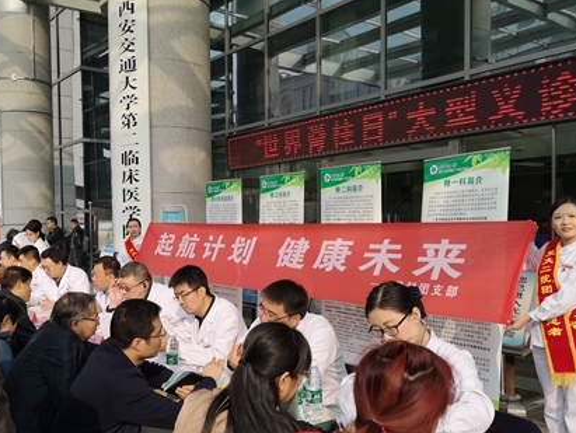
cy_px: 244
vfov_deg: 40.7
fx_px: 583
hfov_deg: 52.4
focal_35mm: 35
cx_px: 242
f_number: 1.8
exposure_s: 1/1282
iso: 50
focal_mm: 3.95
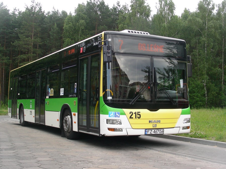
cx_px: 113
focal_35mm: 53
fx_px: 346
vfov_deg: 27.5
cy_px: 84
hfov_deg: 36.2
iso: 50
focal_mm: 8.8
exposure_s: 1/138
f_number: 4
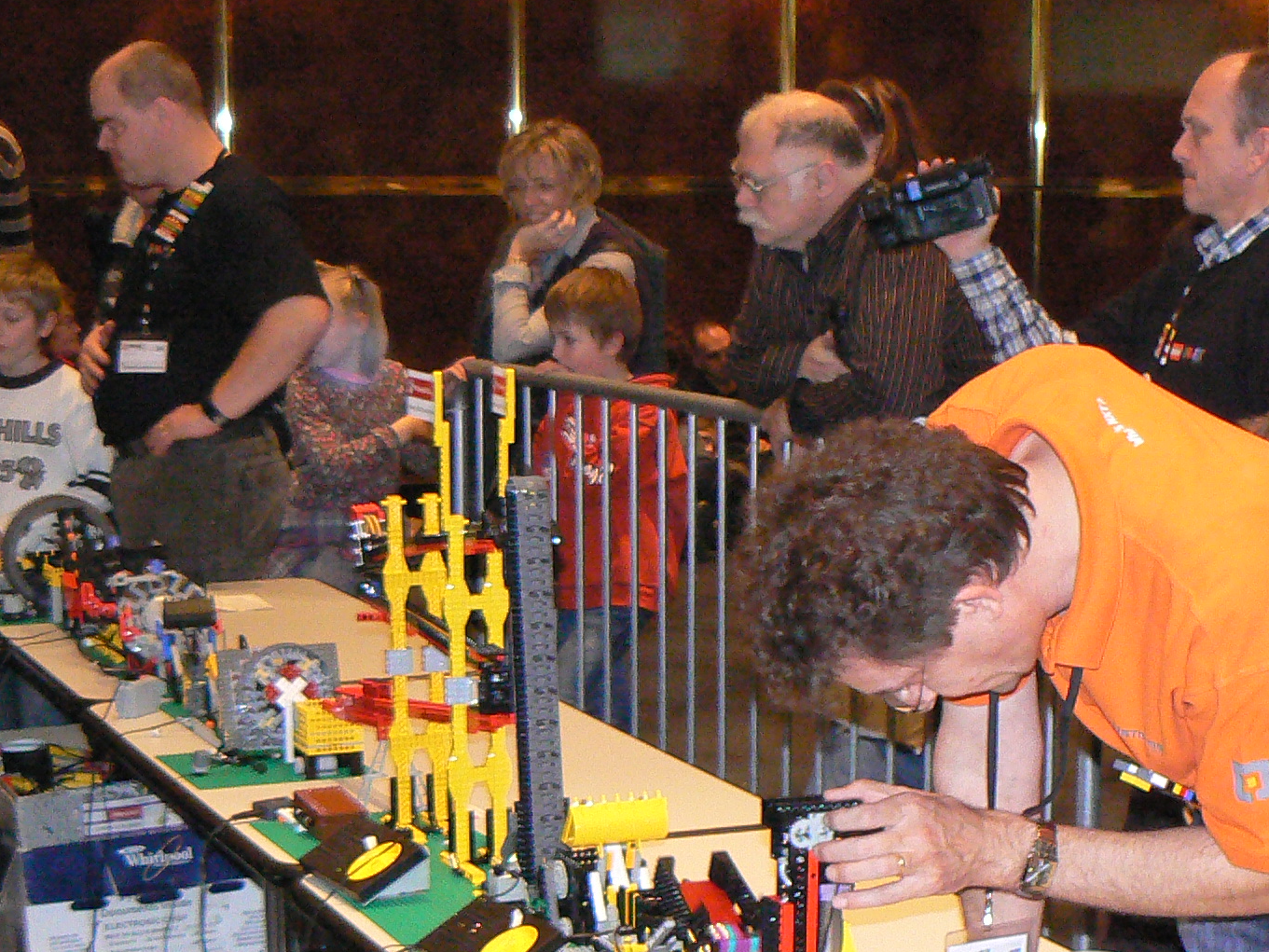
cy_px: 747
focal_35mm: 88
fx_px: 3226
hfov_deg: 22.1
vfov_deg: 16.7
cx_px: 917
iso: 250
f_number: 2.8
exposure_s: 1/25
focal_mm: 7.2
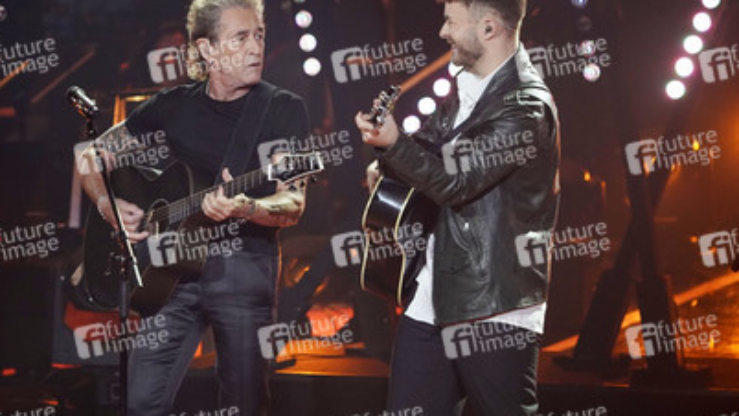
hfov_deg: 4.7
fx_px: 8934
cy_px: 199
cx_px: 330
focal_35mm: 456
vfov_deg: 2.7
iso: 4000
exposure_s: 1/160
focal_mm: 388
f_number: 6.3
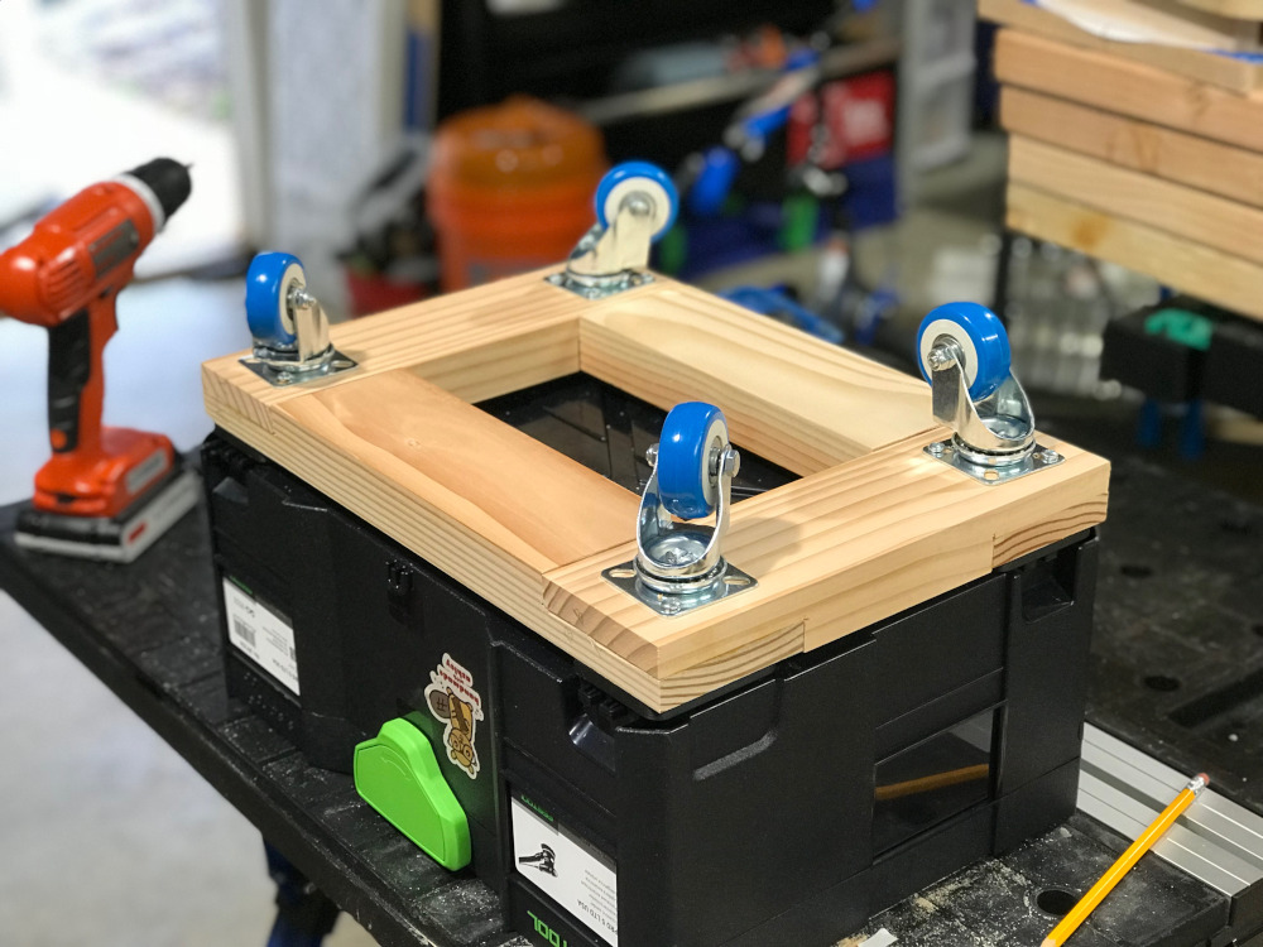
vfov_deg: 25.7
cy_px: 474
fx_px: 2080
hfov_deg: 33.8
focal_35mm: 57
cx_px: 632
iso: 250
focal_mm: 6.6
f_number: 2.8
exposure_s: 1/60
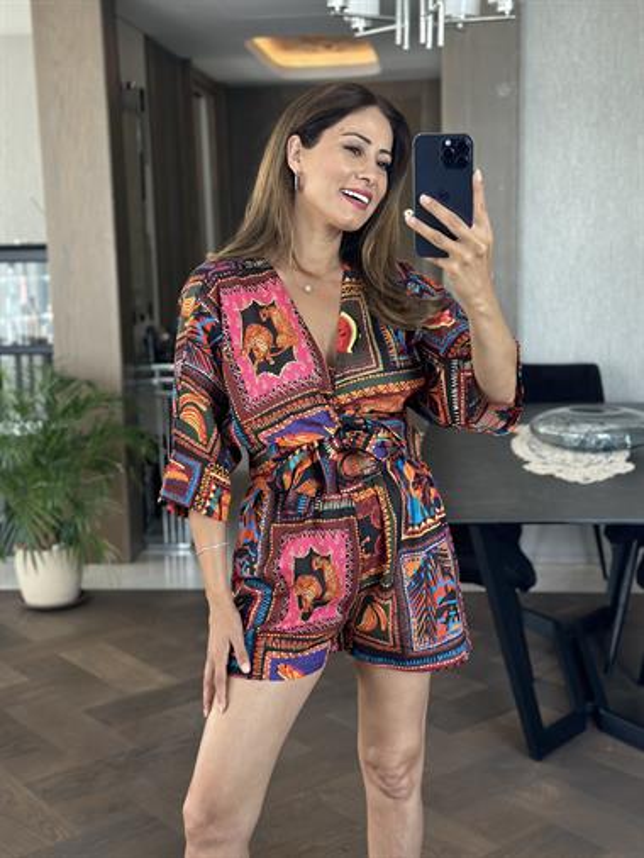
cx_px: 322
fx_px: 1190
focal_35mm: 48
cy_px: 429
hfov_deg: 30.3
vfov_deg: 39.6
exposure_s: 1/89
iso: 125
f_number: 1.78
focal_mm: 6.86
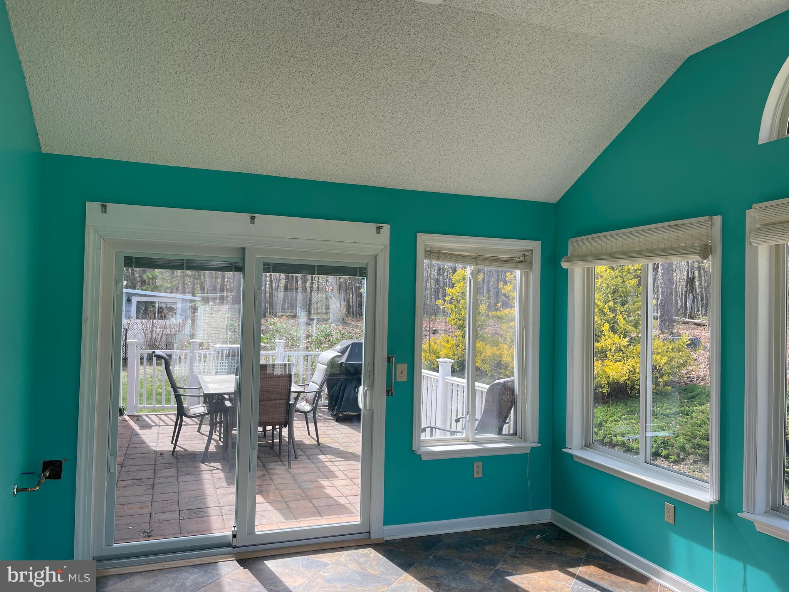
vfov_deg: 54.9
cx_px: 394
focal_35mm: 25
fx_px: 570
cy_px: 296
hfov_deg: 69.4
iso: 32
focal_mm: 5.1
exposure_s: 1/490
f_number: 1.6
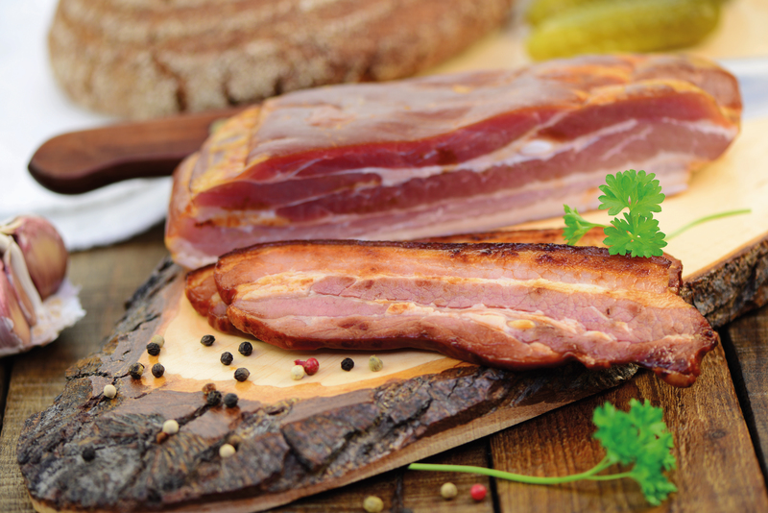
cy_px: 256
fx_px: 2241
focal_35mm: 105
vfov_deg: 13.1
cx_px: 384
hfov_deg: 19.4
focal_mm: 105
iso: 100
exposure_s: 1/100
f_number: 4
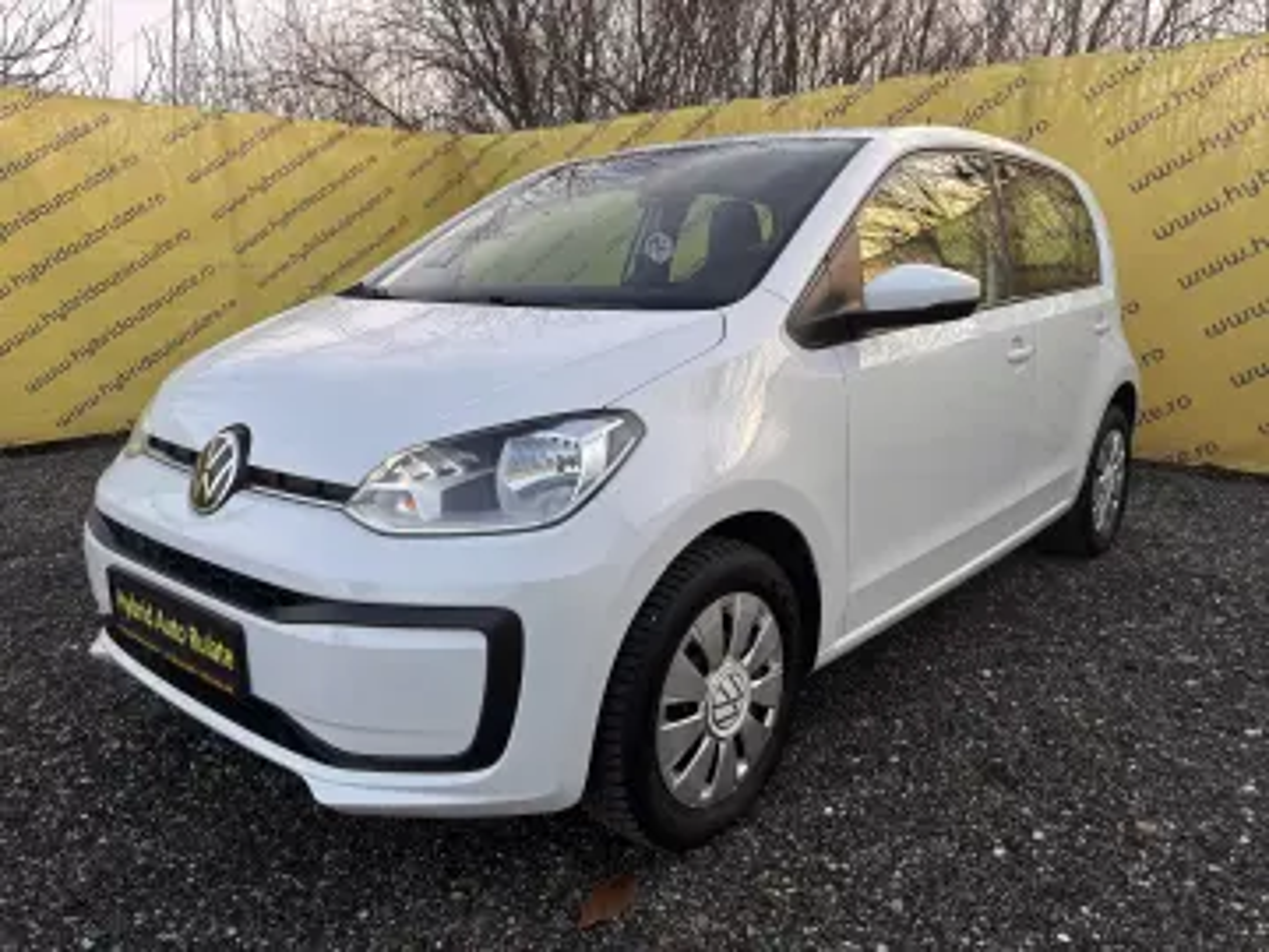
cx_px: 634
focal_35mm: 26
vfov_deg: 53.1
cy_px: 476
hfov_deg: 67.3
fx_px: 953
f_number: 1.6
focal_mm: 5.96
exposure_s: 1/430
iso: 50
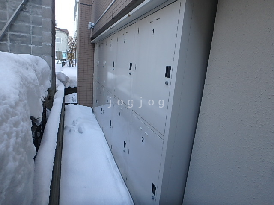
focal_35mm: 21
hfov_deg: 79.0
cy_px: 102
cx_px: 137
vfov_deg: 63.4
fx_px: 166
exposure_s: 1/60
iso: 125
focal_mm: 3.7
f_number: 3.5
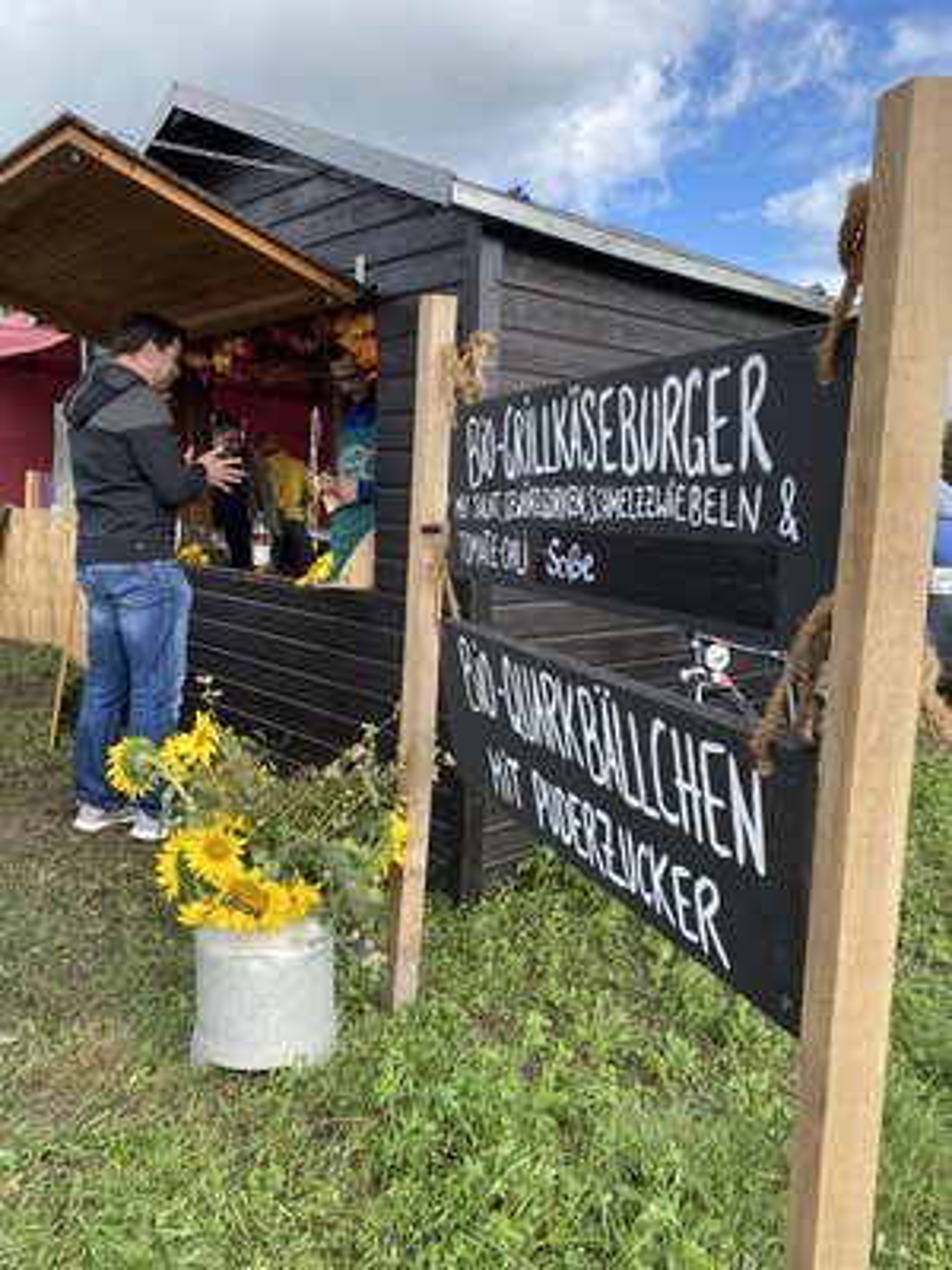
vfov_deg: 67.3
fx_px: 953
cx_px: 476
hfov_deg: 53.1
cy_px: 635
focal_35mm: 26
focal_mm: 4.25
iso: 32
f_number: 1.8
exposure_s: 1/788
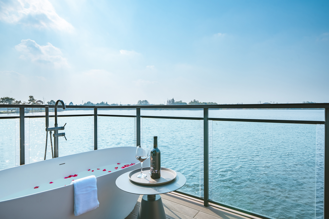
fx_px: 174
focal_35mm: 19
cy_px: 110
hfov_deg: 86.9
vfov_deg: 64.6
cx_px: 164
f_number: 9.5
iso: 200
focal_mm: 19
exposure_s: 1/8000
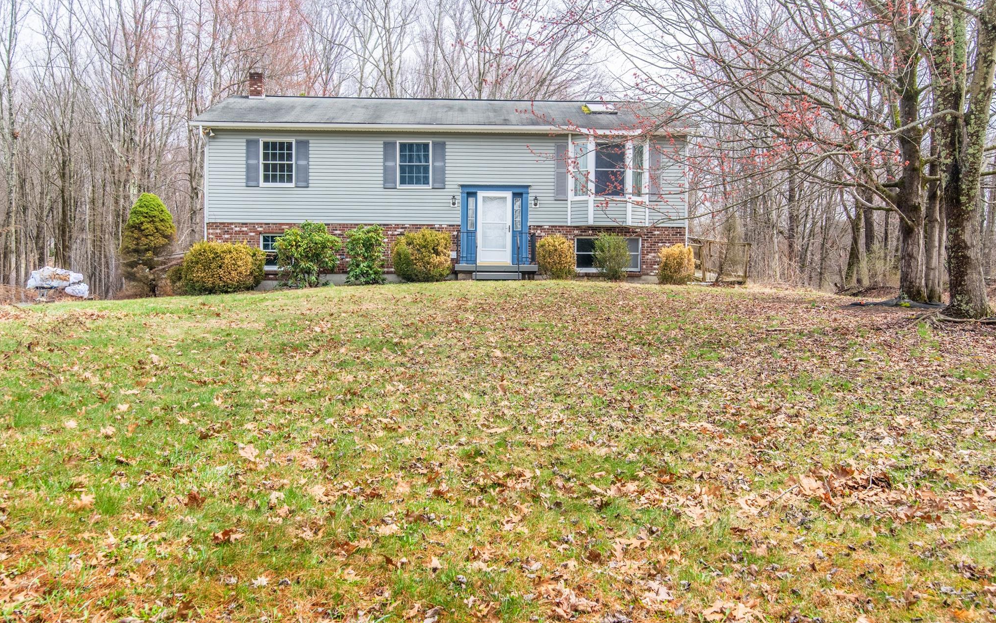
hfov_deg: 61.2
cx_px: 495
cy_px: 303
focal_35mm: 31
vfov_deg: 40.6
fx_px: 842
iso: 640
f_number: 11
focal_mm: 30
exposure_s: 1/200
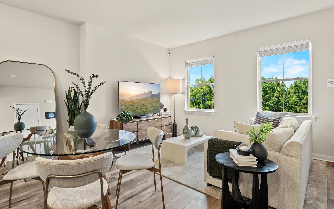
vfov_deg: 62.1
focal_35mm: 19
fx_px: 173
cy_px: 96
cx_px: 147
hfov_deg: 87.6
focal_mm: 16
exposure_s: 1/1.67
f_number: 8
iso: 400
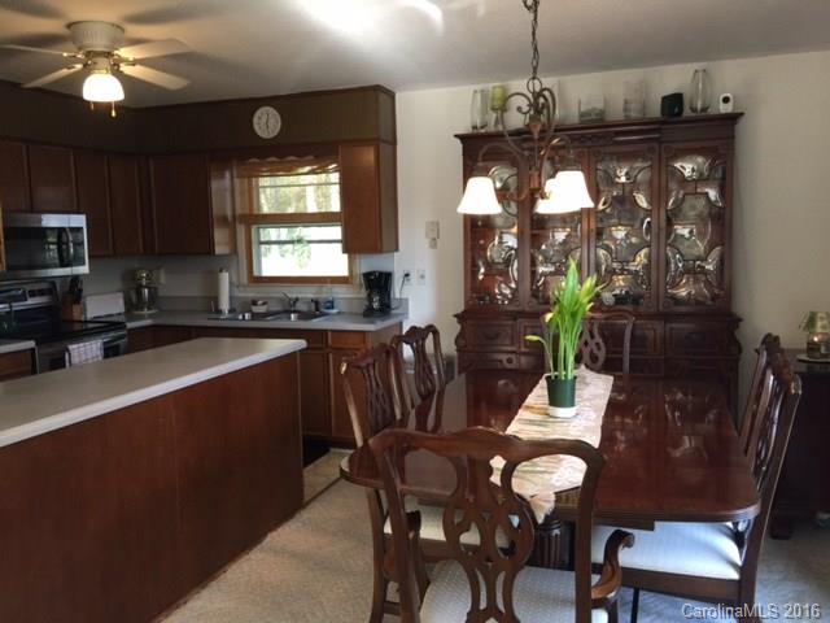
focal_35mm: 29
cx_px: 415
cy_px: 312
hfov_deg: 61.7
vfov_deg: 48.2
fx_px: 695
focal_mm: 4.15
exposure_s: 1/30
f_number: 2.2
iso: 50
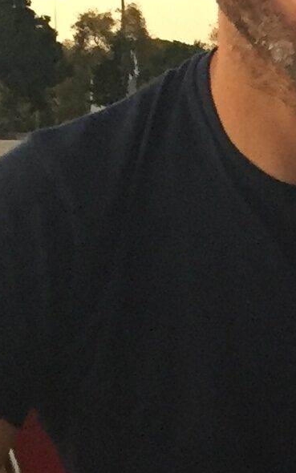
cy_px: 352
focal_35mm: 170
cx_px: 759
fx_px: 2193
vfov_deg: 12.3
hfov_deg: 7.2
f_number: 2.2
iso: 200
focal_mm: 4.15
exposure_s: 1/33
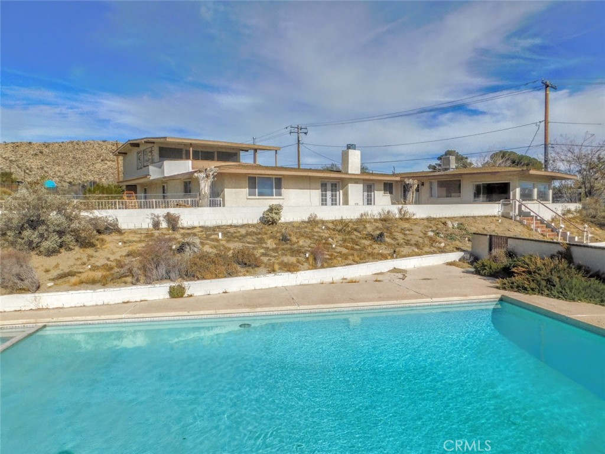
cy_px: 227
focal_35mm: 23
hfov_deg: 73.9
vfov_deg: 58.9
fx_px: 402
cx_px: 302
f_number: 6
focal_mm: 4
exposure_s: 1/1250
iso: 125
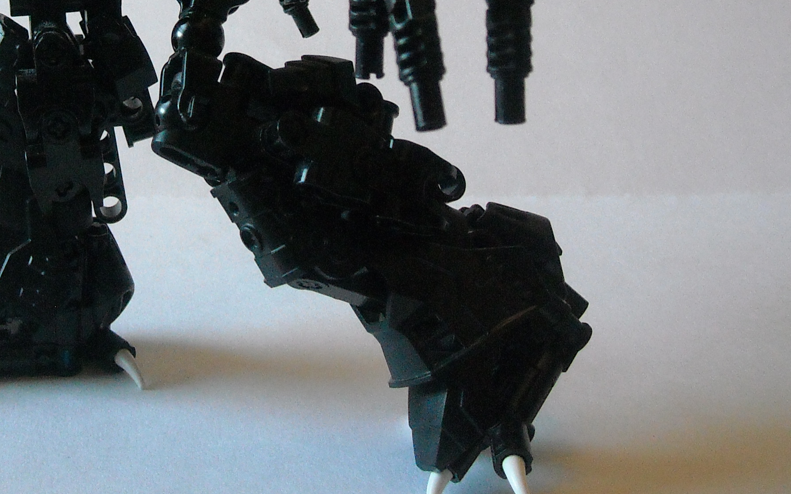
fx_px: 1466
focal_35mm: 68
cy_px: -11
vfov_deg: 18.6
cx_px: 184
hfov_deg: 29.6
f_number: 2.8
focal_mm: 5.7
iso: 400
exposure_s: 1/45
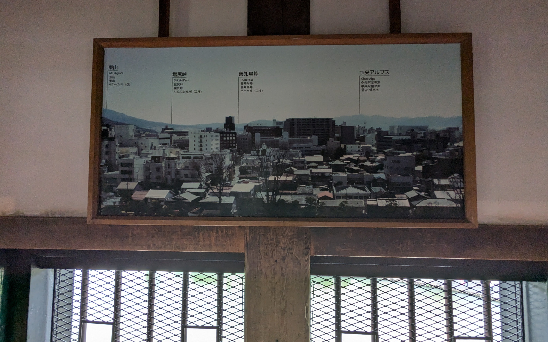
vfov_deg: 67.8
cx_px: 274
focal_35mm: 17
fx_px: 254
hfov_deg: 94.4
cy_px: 155
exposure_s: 1/40
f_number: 2.2
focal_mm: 2.35
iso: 77
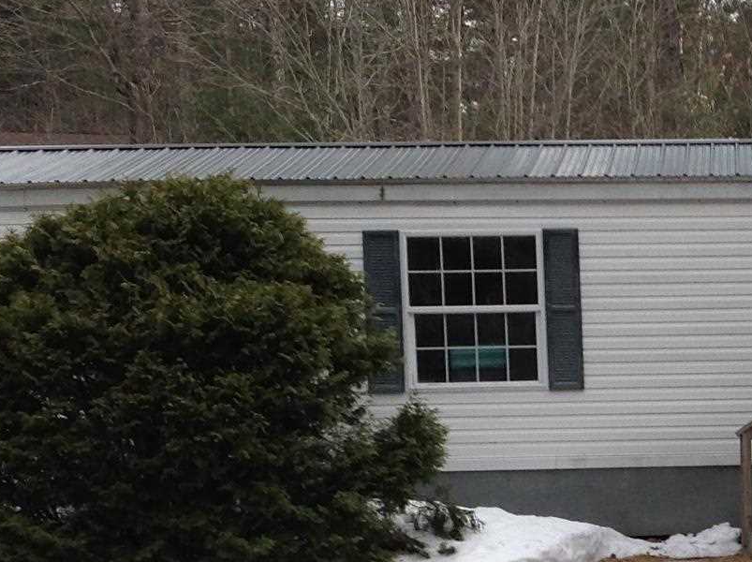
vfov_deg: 12.9
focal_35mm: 113
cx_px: 900
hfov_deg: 16.7
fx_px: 2452
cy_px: 555
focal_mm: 4.28
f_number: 2.4
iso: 50
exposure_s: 1/756
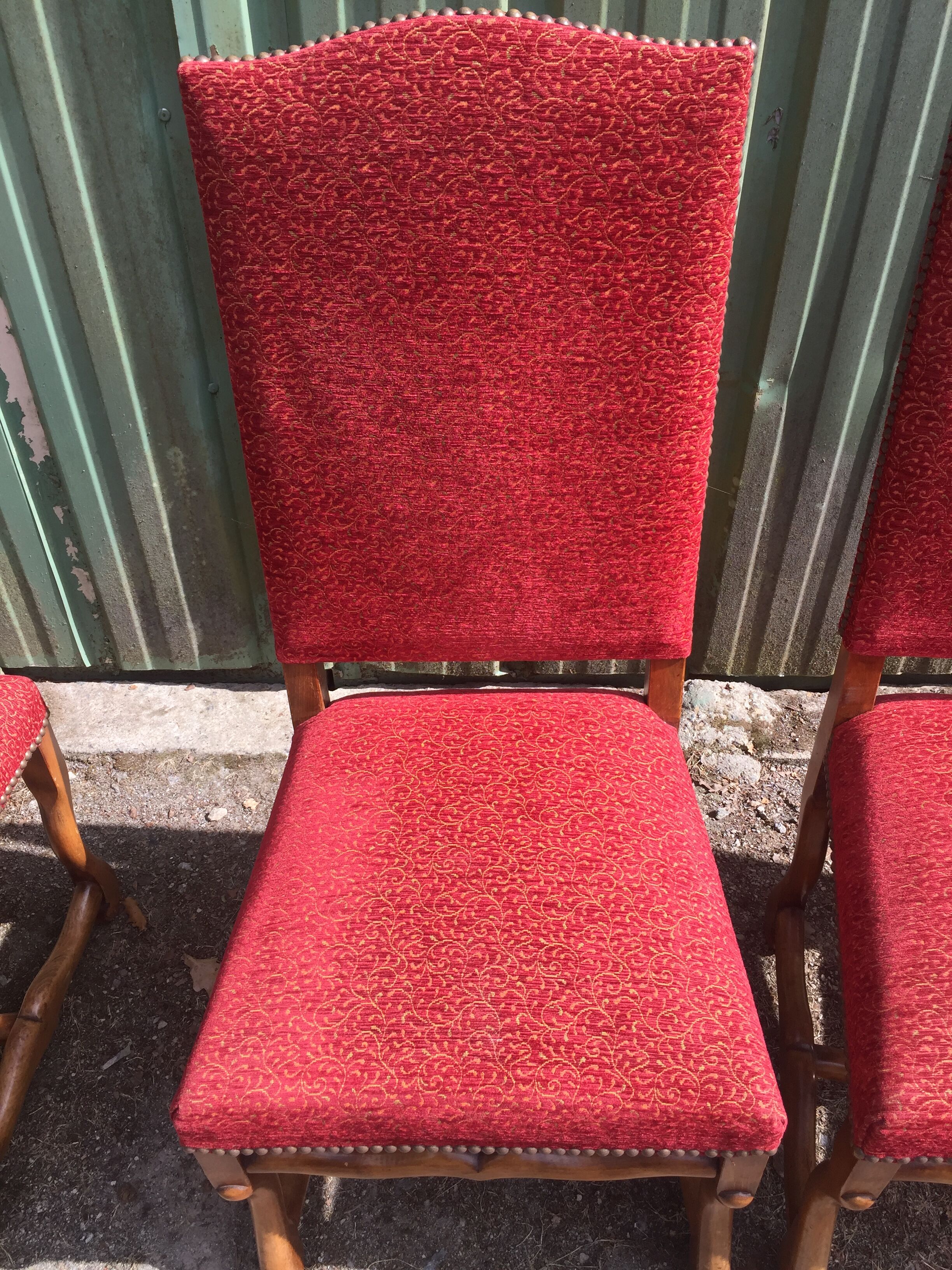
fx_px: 1063
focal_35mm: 29
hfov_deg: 48.2
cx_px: 476
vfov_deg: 61.7
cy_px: 635
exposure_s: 1/732
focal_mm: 4.15
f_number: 2.2
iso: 32
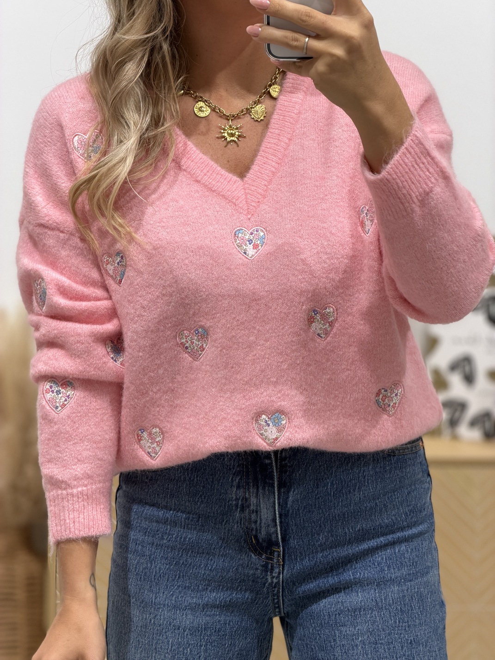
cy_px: 330
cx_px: 248
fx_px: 1907
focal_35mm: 100
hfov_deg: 14.8
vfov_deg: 19.6
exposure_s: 1/100
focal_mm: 16.89
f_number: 2.8
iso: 125
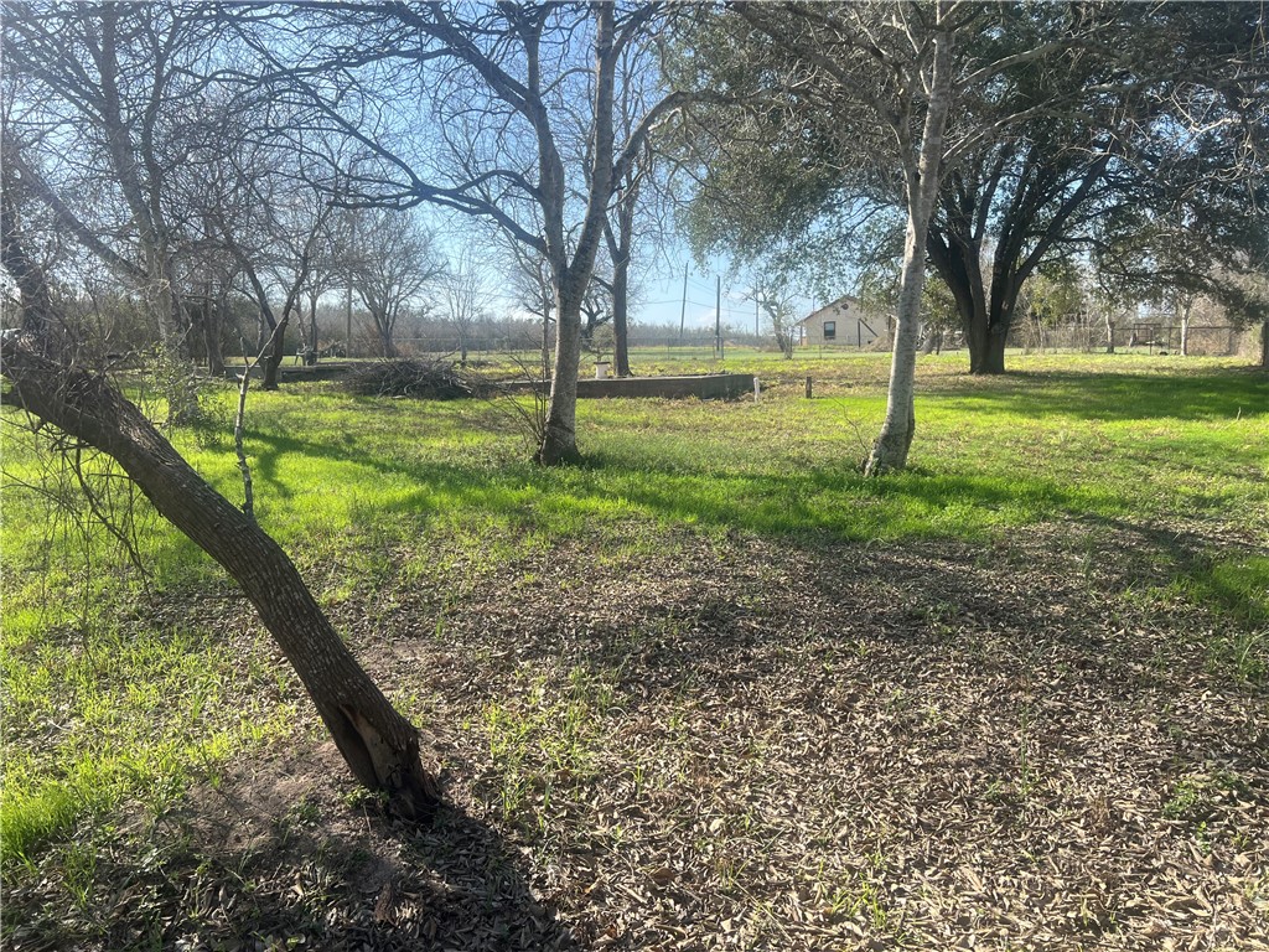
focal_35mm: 26
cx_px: 634
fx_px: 953
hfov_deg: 67.3
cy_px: 476
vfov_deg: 53.1
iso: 50
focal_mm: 5.7
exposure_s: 1/1698
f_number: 1.5
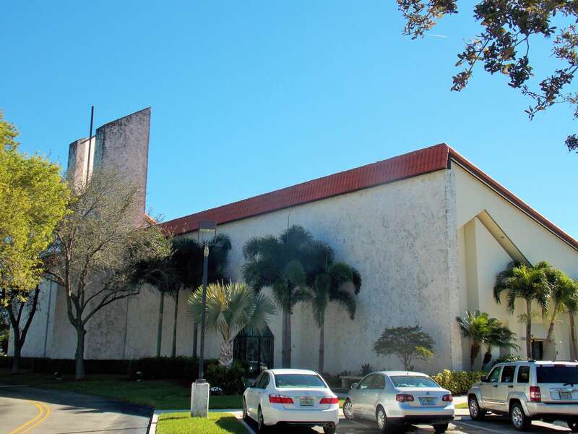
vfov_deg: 38.7
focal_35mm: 37
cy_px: 217
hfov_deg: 50.1
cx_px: 289
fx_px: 618
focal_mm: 6.6
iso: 80
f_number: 3.5
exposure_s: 1/640
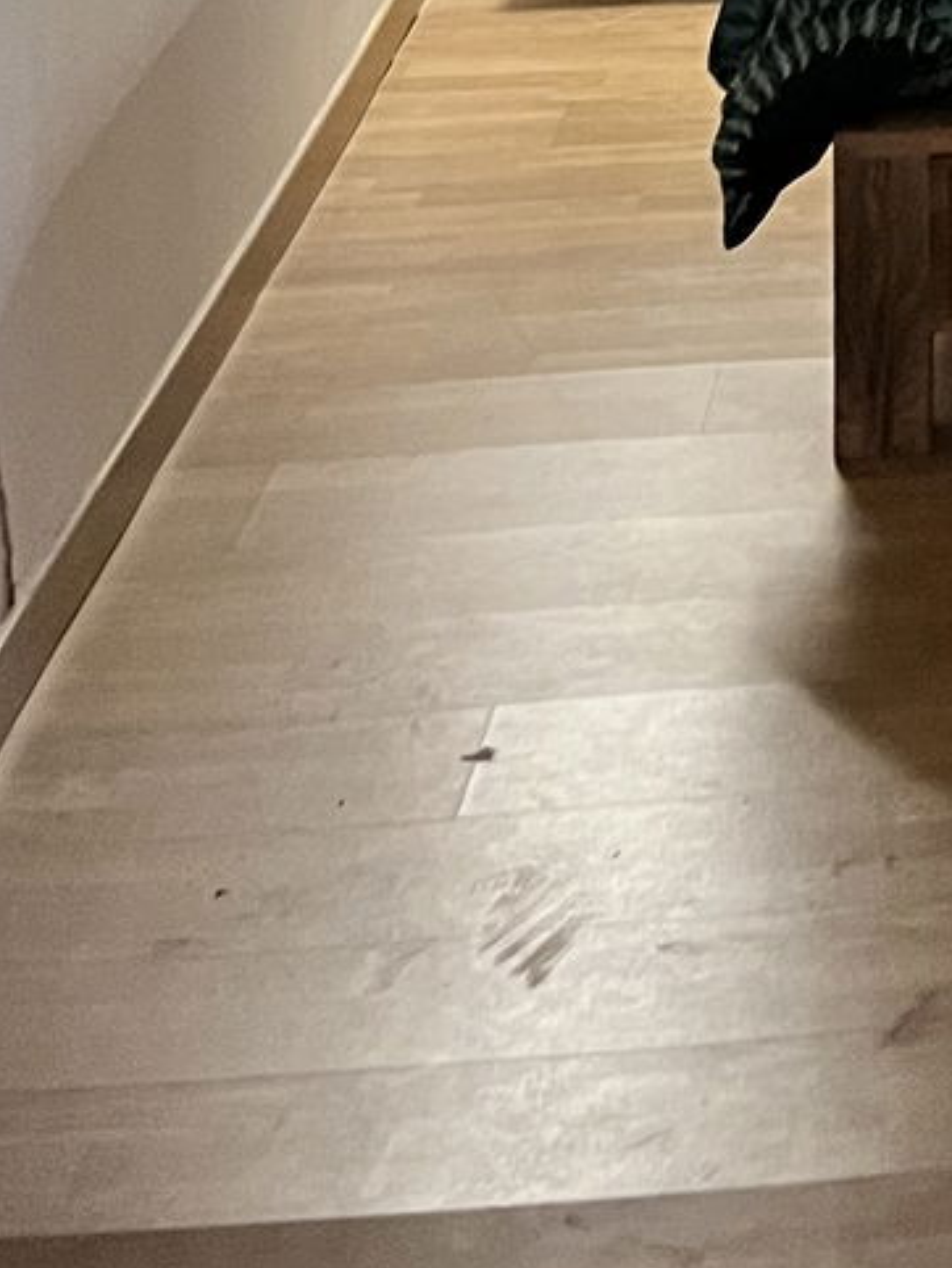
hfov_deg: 11.6
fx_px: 4213
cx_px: 1883
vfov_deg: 15.0
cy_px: -967
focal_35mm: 115
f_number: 1.6
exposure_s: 1/50
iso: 320
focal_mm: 5.1
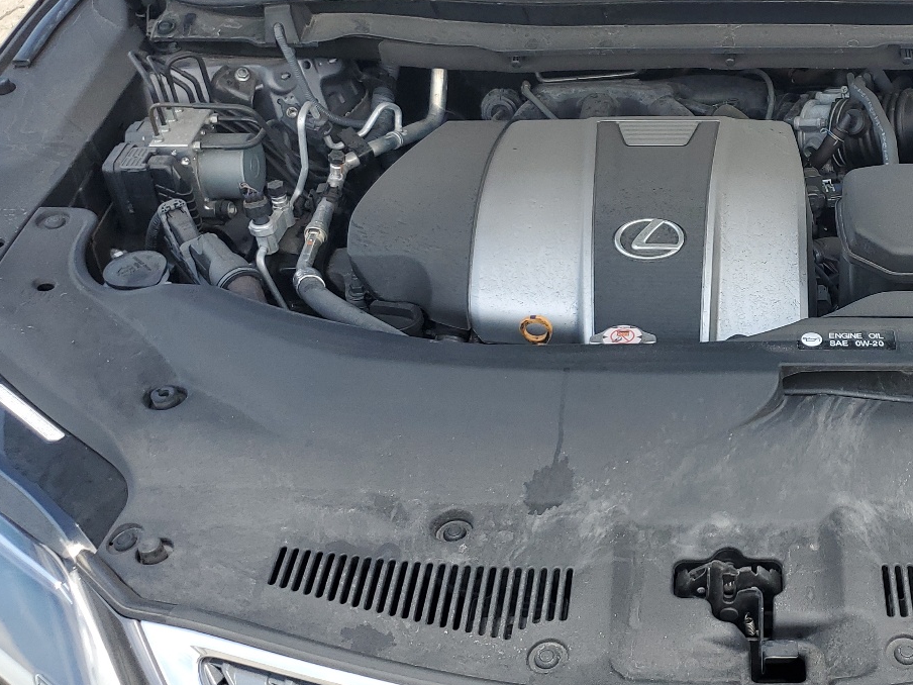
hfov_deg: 39.5
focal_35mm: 46
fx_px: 1213
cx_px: 739
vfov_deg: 31.5
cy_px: 317
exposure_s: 1/833
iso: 50
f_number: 1.5
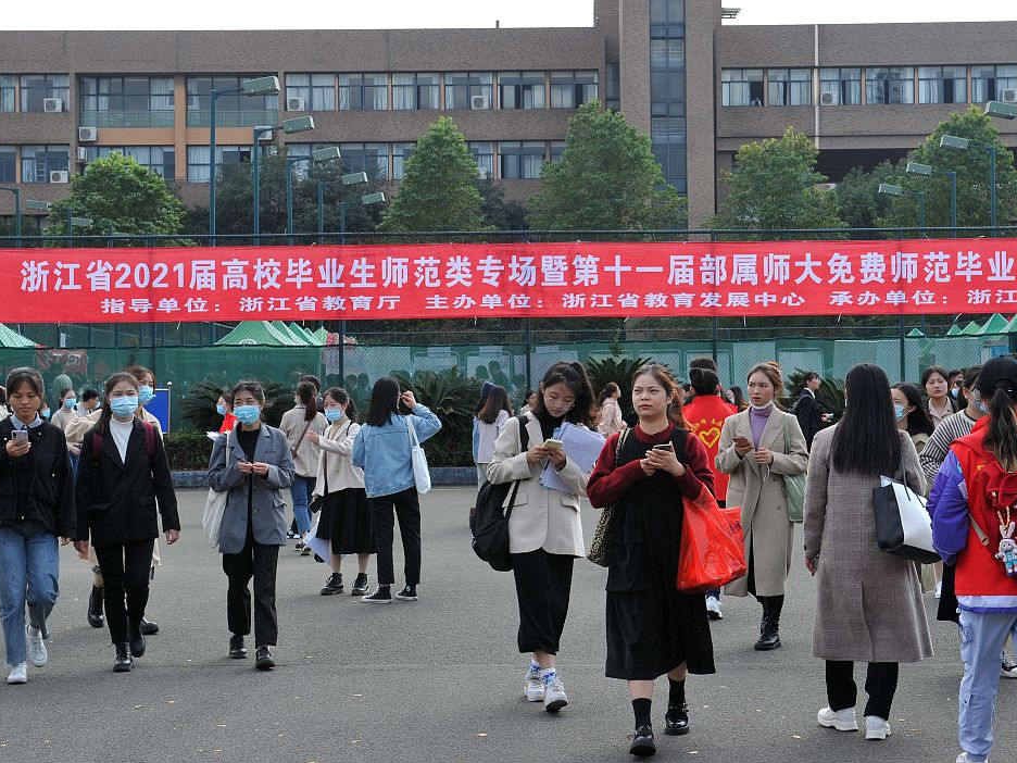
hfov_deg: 28.1
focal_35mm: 69
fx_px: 2027
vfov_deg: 21.3
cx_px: 617
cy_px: 364
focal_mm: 56
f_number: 7.1
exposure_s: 1/200
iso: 320
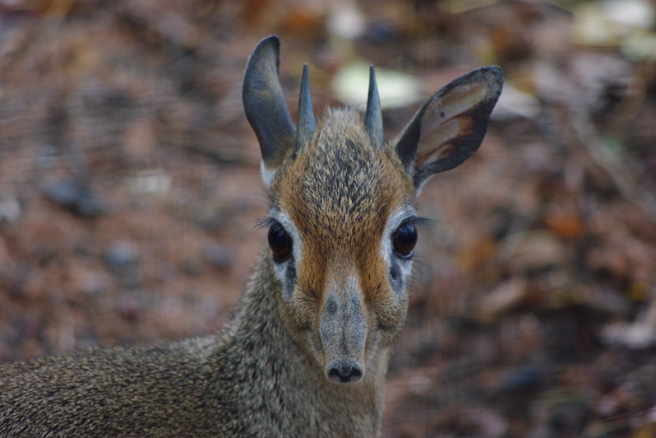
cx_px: 328
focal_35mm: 452
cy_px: 219
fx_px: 8236
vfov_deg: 3.0
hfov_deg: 4.6
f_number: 5.8
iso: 800
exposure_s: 1/180
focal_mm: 300
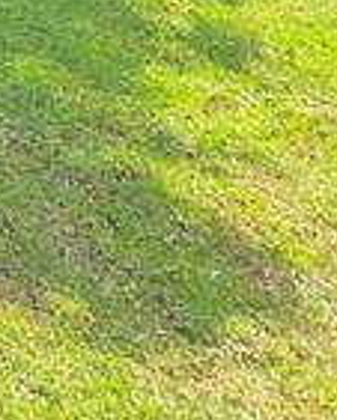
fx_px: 897
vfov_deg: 18.8
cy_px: -378
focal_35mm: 72
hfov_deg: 13.9
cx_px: -501
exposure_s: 1/692
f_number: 1.9
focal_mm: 2.2
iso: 40
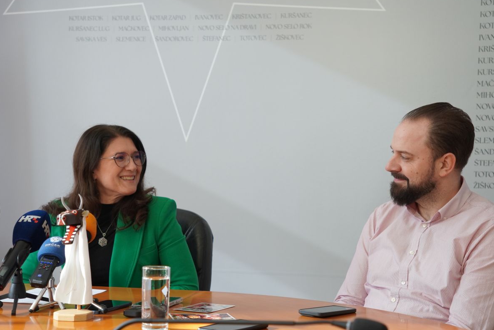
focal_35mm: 64
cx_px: 255
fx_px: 871
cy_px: 202
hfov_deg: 31.7
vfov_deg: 21.4
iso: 640
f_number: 3.2
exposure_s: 1/100
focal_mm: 33.6
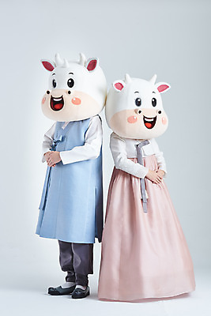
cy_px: 158
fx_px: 615
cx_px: 106
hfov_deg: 19.5
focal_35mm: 70
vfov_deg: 28.8
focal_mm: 70
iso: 100
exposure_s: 1/125
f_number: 11
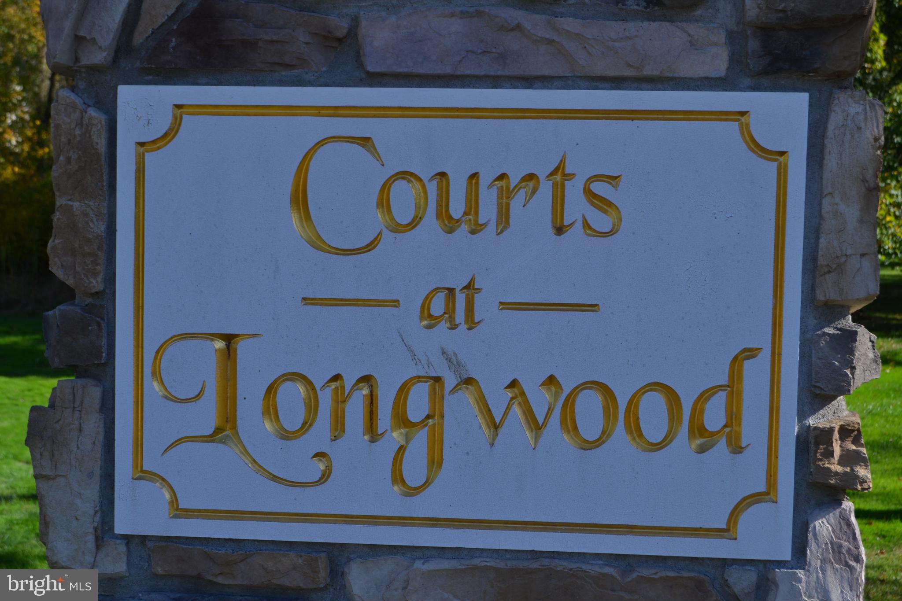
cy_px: 300
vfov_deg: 25.7
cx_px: 451
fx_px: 1315
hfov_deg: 37.9
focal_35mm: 52
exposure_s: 1/200
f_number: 7.1
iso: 100
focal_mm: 35
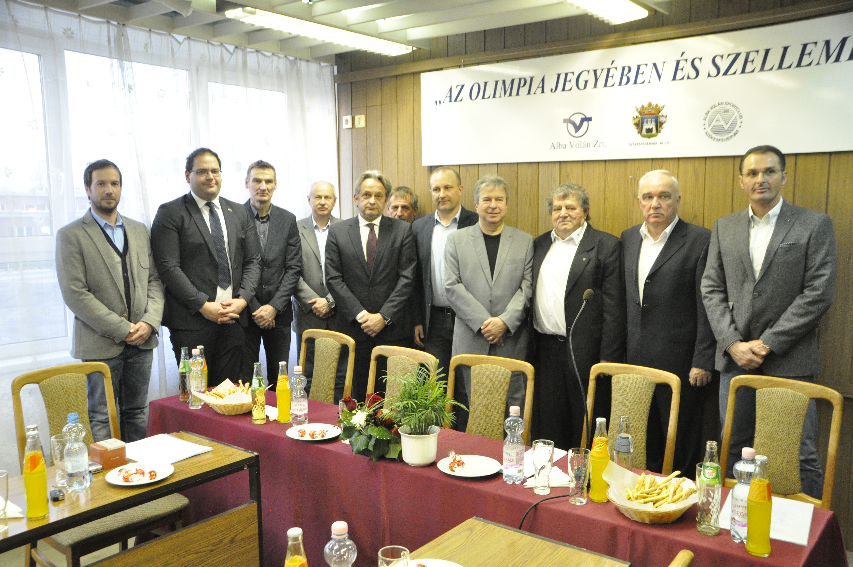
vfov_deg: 39.9
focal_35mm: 33
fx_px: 781
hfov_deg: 57.3
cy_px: 284
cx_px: 426
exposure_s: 1/60
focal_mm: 22
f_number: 5.6
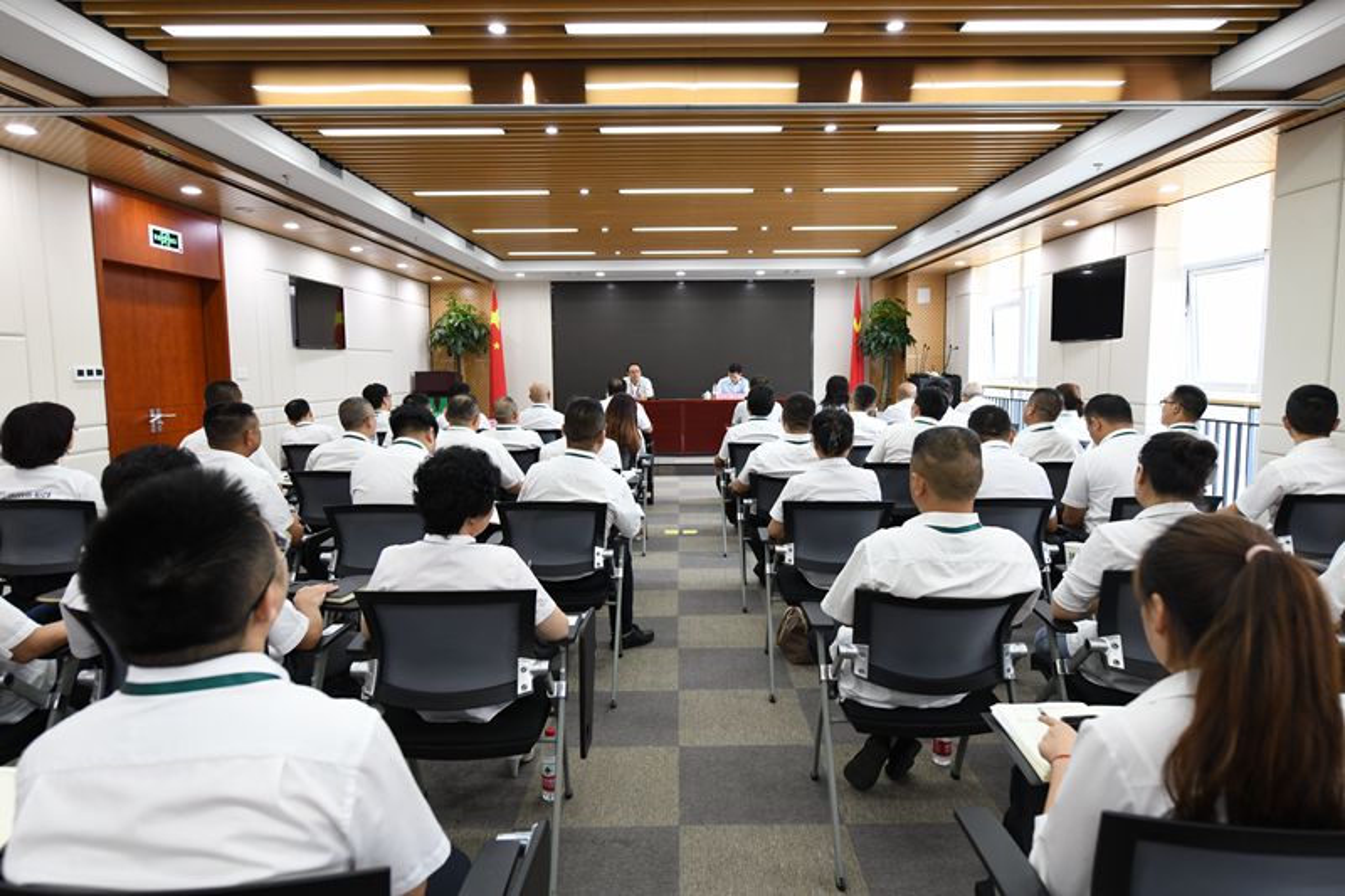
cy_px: 448
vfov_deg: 59.5
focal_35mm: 21
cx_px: 672
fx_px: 784
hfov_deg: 81.2
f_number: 4.5
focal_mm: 21
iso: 1000
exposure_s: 1/60
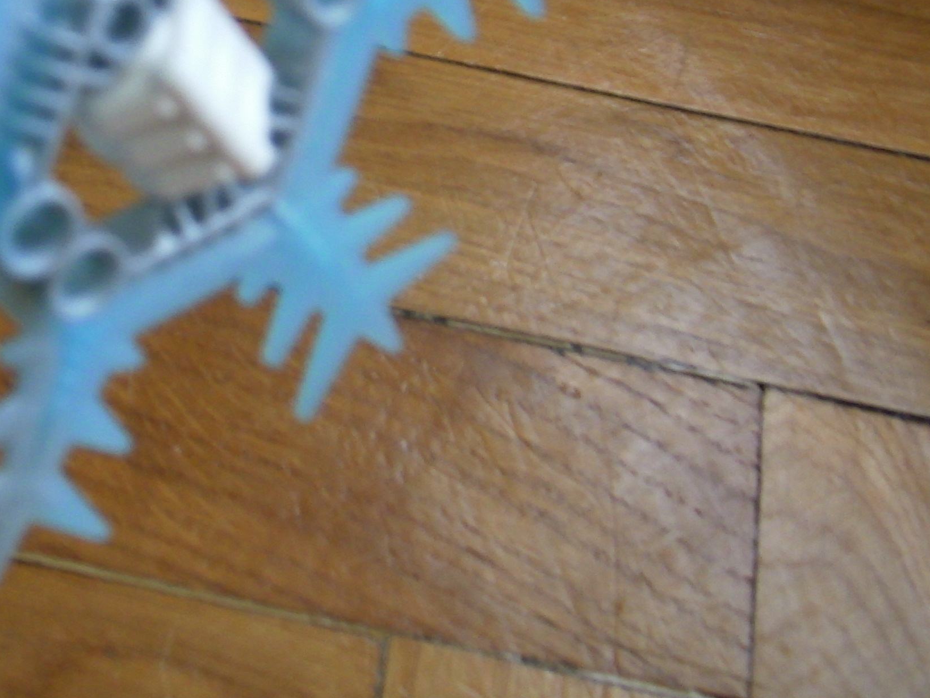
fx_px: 1612
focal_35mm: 60
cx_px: 144
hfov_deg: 31.1
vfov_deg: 23.9
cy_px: 112
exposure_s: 1/4
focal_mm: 5.99
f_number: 2.8
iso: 50
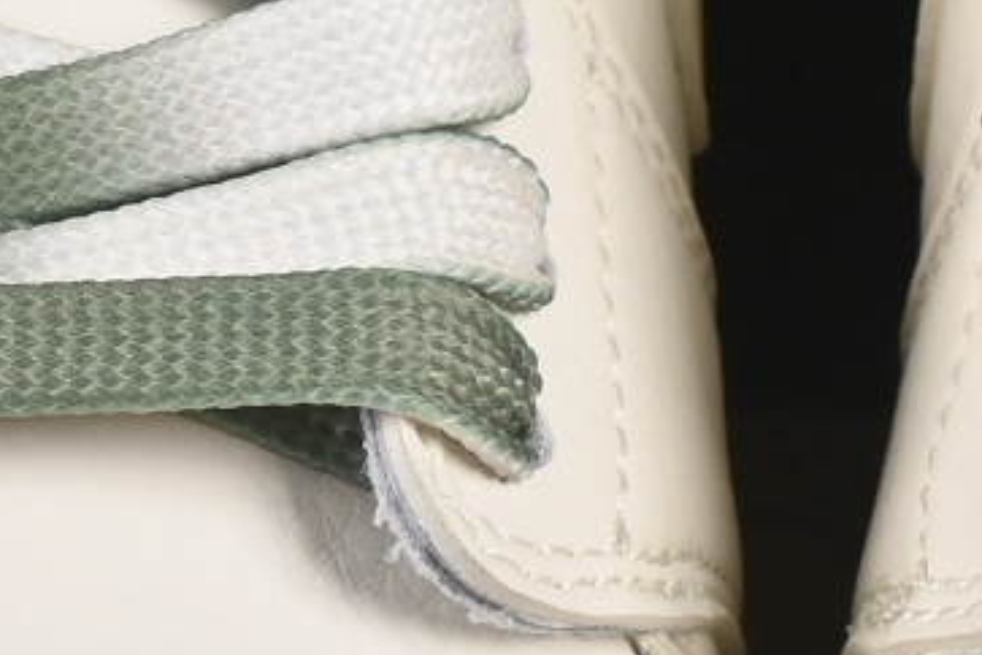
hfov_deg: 3.6
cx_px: 898
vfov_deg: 2.4
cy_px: 517
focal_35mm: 575
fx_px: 15683
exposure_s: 1/80
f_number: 8
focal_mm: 50
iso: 160
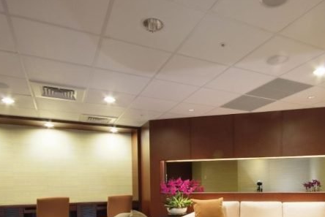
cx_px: 195
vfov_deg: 44.0
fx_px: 244
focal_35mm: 27
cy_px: 193
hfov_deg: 66.7
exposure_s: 1
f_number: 10
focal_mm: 10
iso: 250
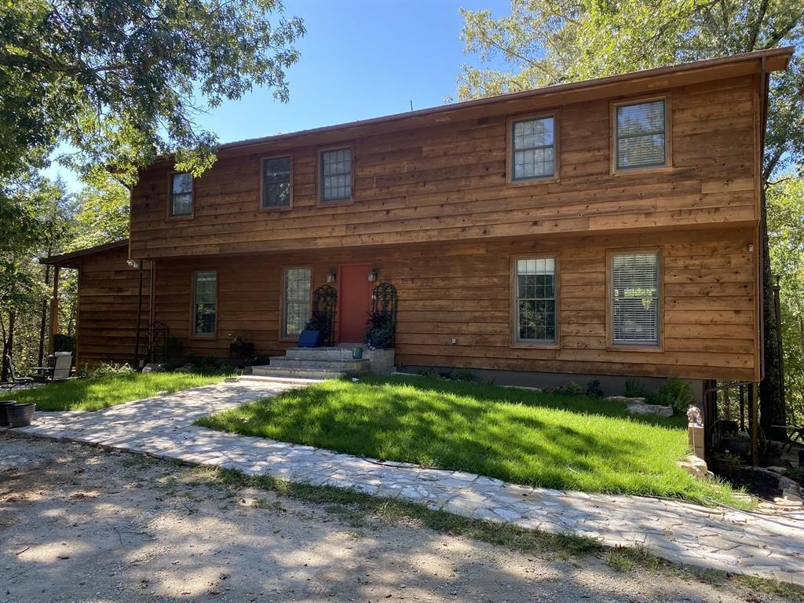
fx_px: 604
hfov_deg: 67.3
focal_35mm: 26
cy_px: 302
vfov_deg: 53.1
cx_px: 402
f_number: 1.8
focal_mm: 4.25
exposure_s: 1/326
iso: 32
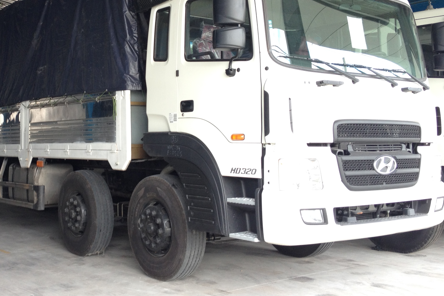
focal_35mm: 52
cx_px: 131
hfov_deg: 37.6
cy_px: 104
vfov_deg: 25.9
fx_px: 641
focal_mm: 4.28
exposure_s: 1/60
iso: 50
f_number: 2.4
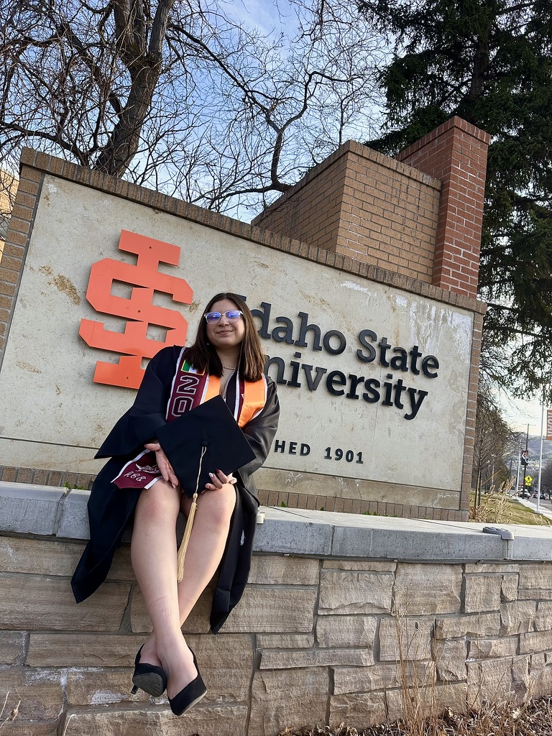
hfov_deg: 56.8
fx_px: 510
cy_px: 368
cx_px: 276
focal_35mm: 24
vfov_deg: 71.6
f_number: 1.78
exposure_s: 1/857
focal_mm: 6.86
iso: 80
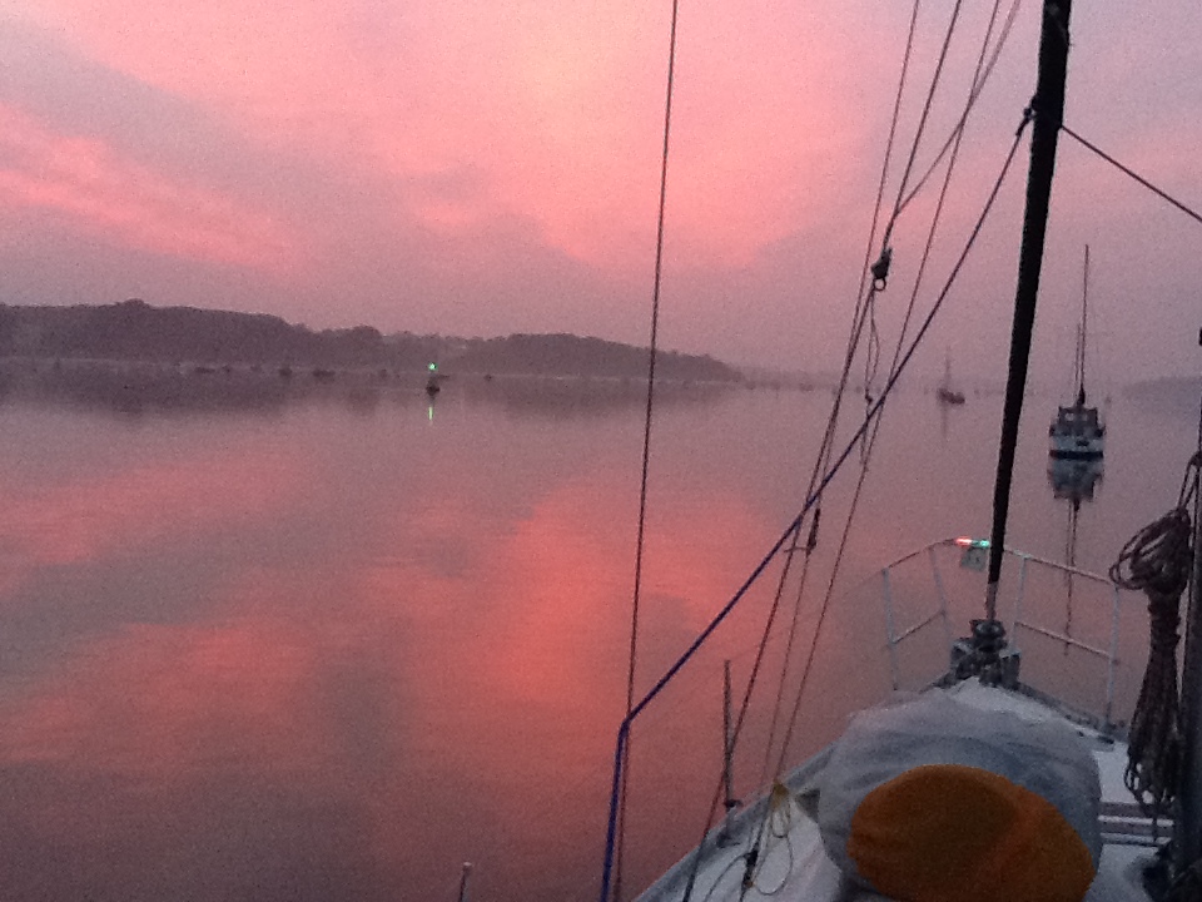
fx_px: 1528
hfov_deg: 42.9
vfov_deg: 32.9
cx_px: 601
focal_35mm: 44
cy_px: 451
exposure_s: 1/30
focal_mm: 2.03
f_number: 2.4
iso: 200
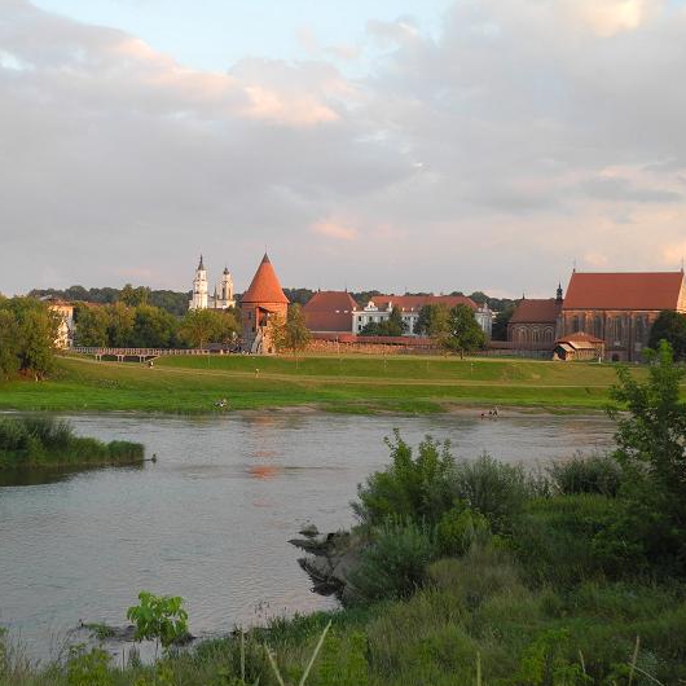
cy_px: 346
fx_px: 1345
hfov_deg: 28.4
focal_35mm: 60
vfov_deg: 28.6
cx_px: 233
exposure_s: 1/100
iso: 100
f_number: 3.5
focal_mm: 10.7
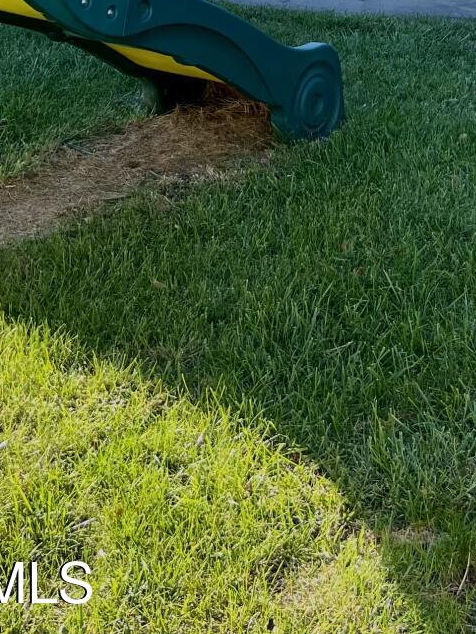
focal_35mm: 82
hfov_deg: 17.9
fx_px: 1502
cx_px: 376
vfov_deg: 20.3
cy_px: -325
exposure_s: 1/1183
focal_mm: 5.7
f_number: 1.5
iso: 50
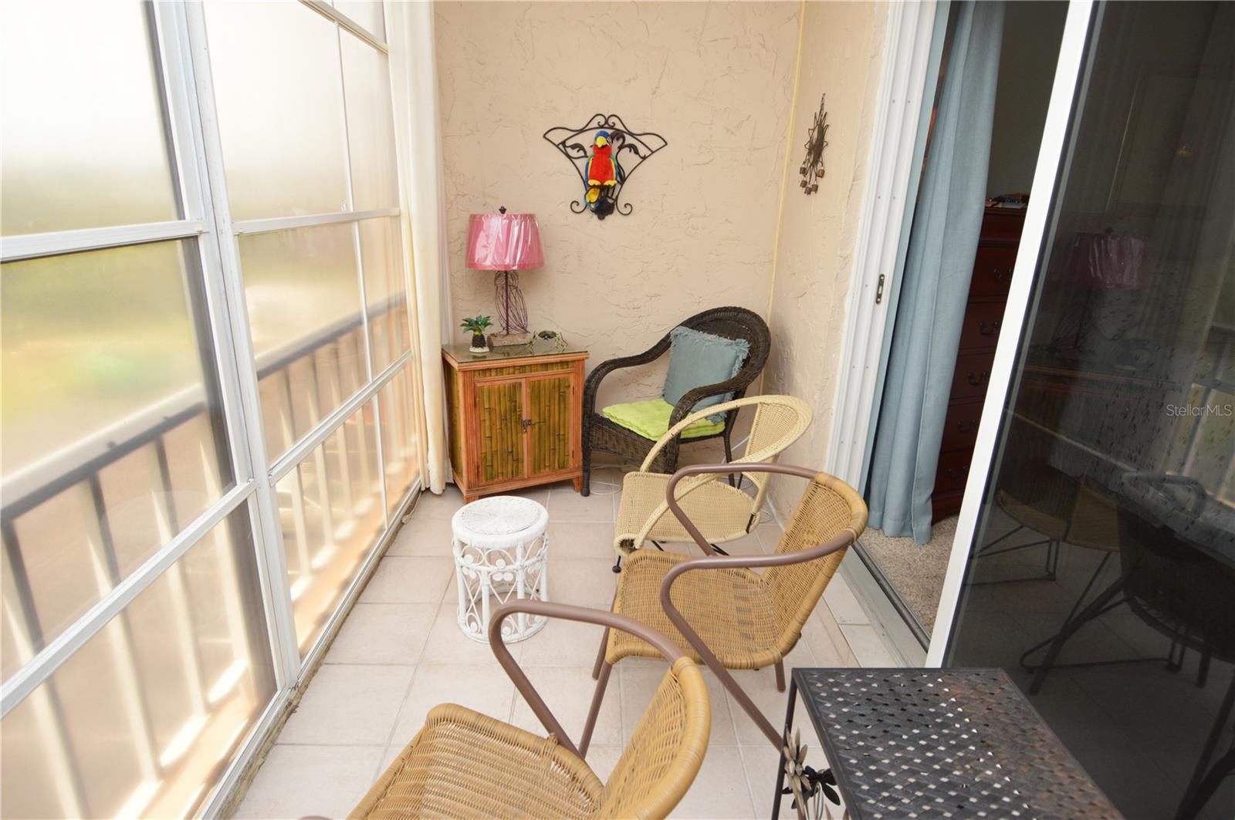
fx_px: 617
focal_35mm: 18
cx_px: 618
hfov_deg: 90.1
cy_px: 410
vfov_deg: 67.3
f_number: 4.5
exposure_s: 1/80
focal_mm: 12
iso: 400
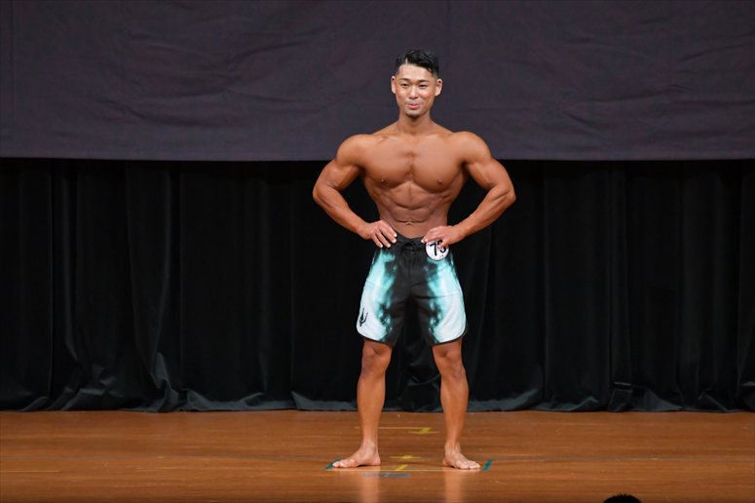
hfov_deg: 7.2
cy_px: 252
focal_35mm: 285
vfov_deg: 4.8
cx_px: 378
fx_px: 5974
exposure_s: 1/400
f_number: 5.6
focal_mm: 190
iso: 4000
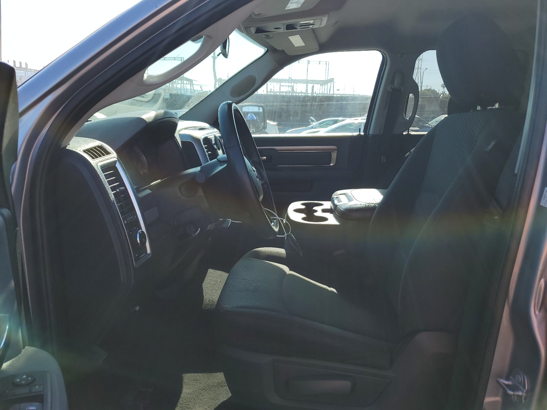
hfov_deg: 67.3
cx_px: 274
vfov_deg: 53.1
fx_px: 411
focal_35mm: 26
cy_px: 205
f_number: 1.5
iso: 50
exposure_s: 1/1250
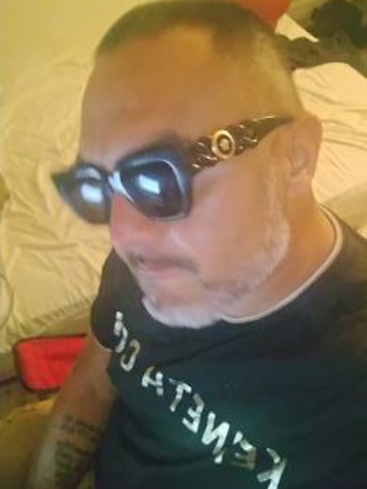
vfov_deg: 54.0
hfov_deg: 41.4
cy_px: 244
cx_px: 234
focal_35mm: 34
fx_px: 481
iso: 3408
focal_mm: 2.75
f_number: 2
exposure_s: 1/15
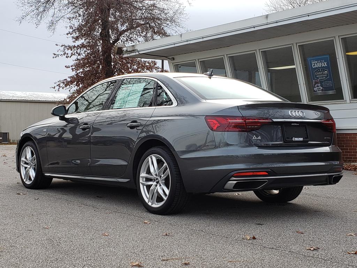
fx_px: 268
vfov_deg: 53.1
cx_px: 178
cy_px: 134
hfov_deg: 67.3
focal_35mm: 26
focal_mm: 4.3
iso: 50
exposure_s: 1/448
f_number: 2.4
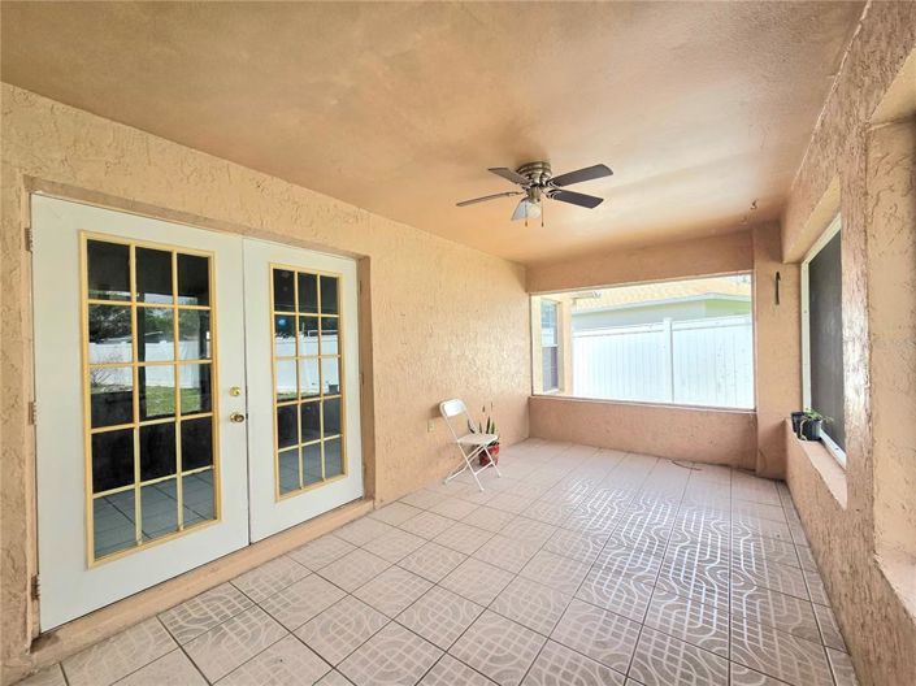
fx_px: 344
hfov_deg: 106.2
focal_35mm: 13
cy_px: 343
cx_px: 458
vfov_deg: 89.9
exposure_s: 1/357
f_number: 2.2
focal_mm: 2.2
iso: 50
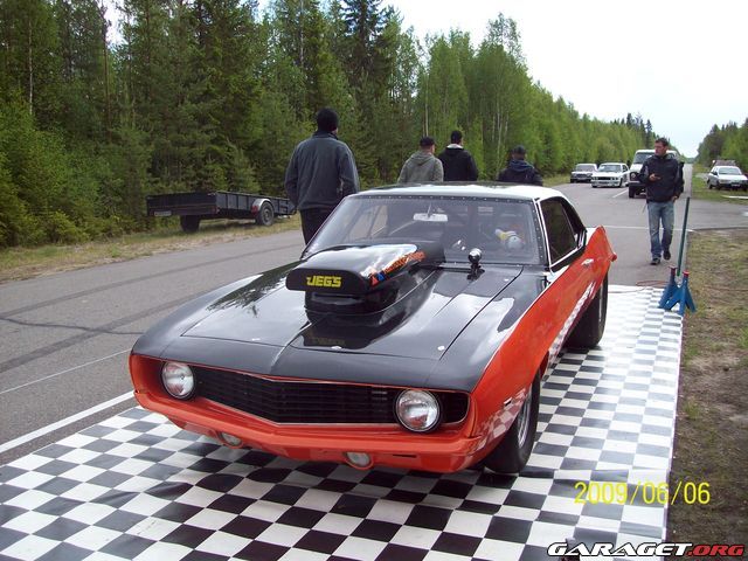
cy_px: 280
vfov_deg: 39.7
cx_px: 374
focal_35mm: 36
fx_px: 778
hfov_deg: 51.4
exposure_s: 1/430
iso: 80
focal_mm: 6
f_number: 2.7
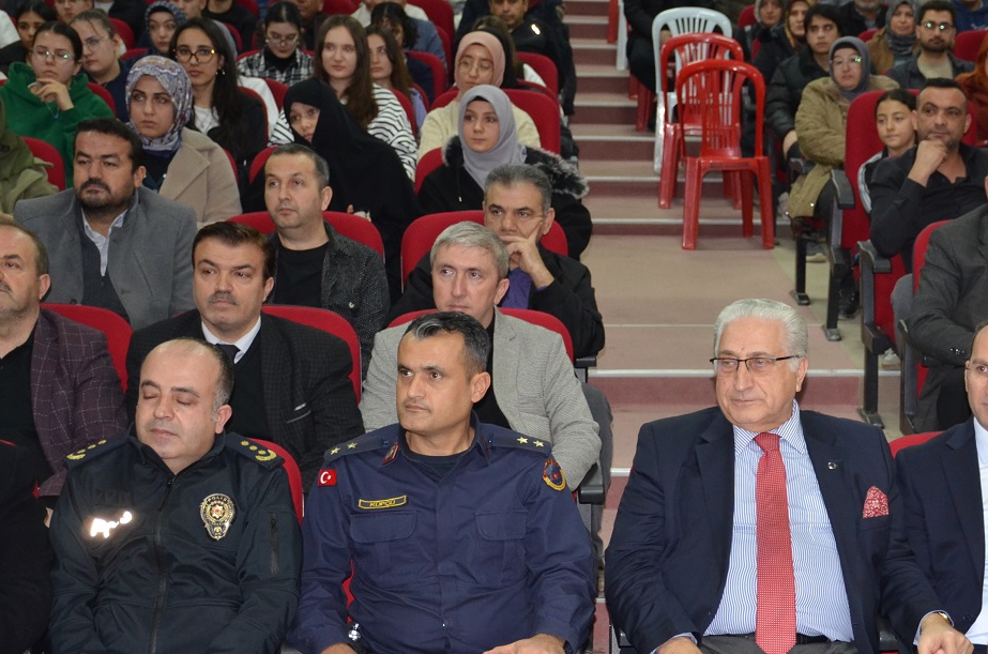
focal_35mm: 78
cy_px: 461
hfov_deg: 25.7
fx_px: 2136
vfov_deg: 17.3
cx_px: 741
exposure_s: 1/60
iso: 800
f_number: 4
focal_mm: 32
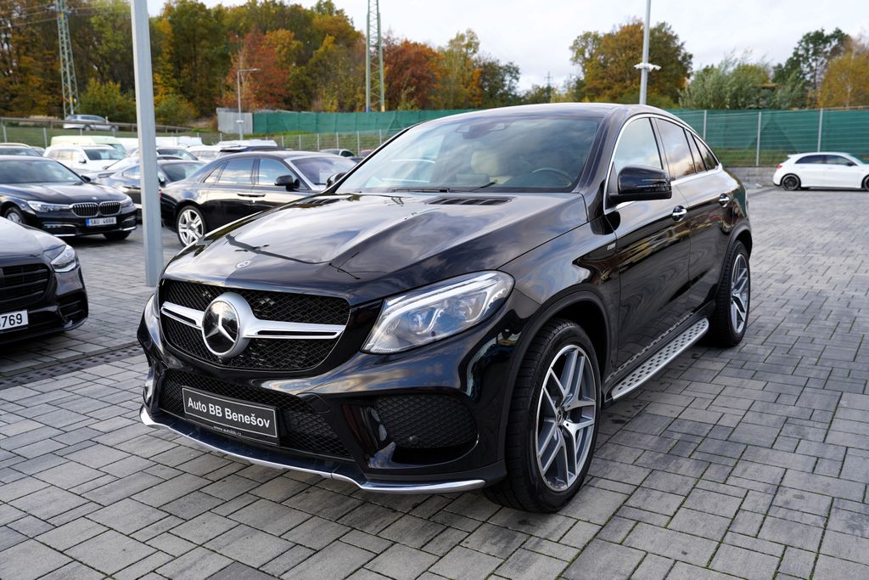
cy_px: 290
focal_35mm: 30
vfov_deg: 43.6
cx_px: 434
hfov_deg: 61.9
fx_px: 724
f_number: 4.5
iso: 100
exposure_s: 1/80
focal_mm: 30
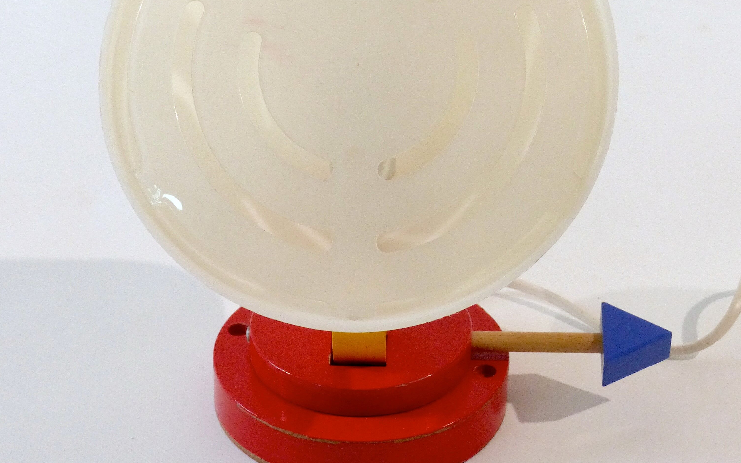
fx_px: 2060
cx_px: 370
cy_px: 160
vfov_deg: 12.8
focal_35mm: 102
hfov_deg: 20.4
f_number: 2.8
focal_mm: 13
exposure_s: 1/40
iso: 400
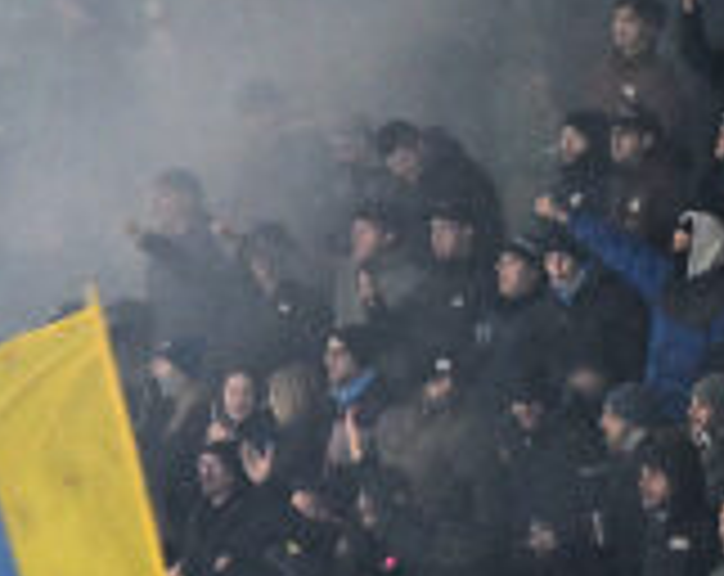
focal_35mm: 1197
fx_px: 25587
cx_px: -1016
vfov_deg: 1.3
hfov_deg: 1.6
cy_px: 403
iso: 1000
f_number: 3.2
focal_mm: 200
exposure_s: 1/125
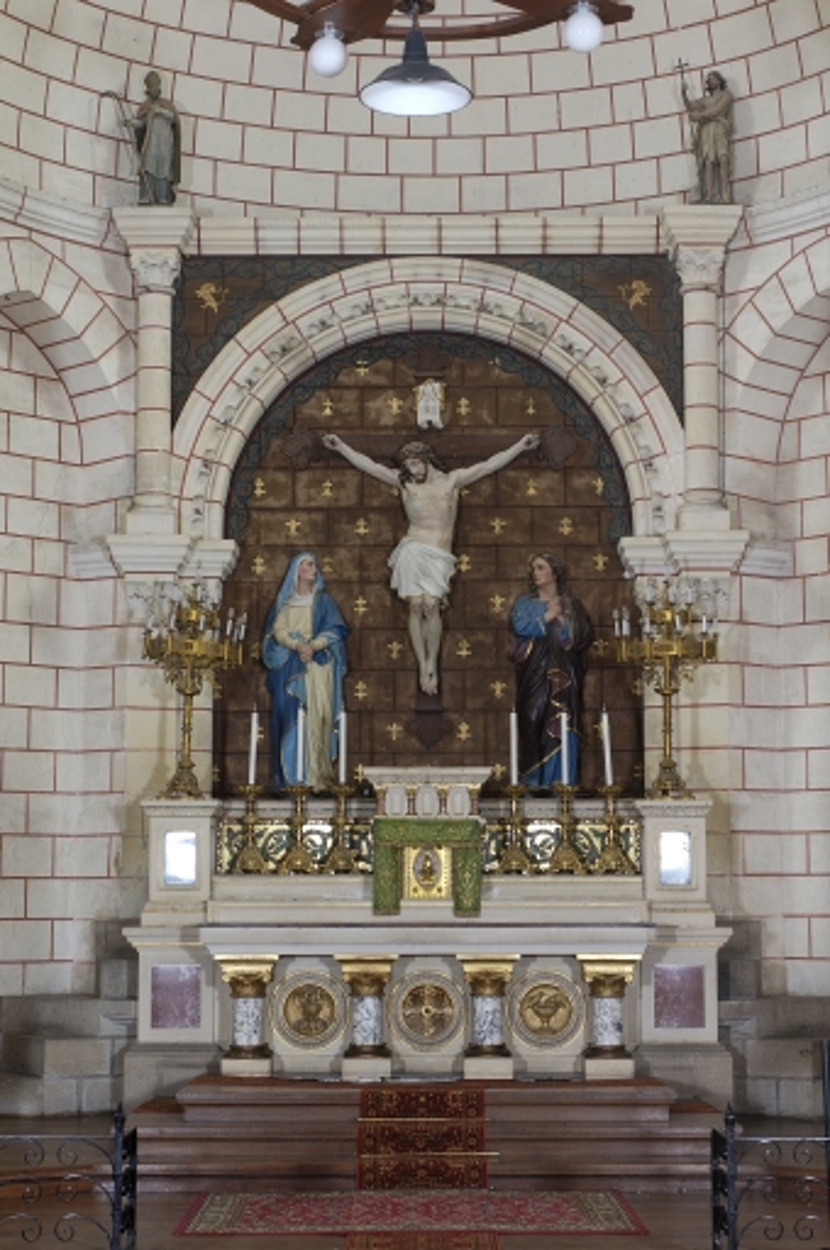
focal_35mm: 68
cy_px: 625
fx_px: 2341
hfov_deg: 20.1
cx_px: 415
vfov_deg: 29.9
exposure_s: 1
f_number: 9
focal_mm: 45
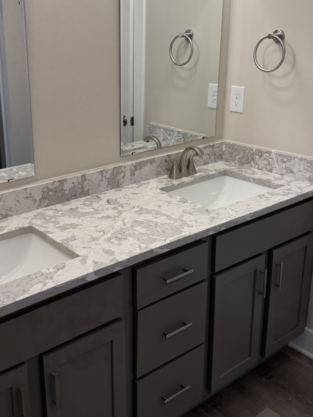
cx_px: 103
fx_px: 482
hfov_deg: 35.6
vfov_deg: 46.6
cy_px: 171
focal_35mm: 40
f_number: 1.78
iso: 125
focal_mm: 6.76
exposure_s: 1/234
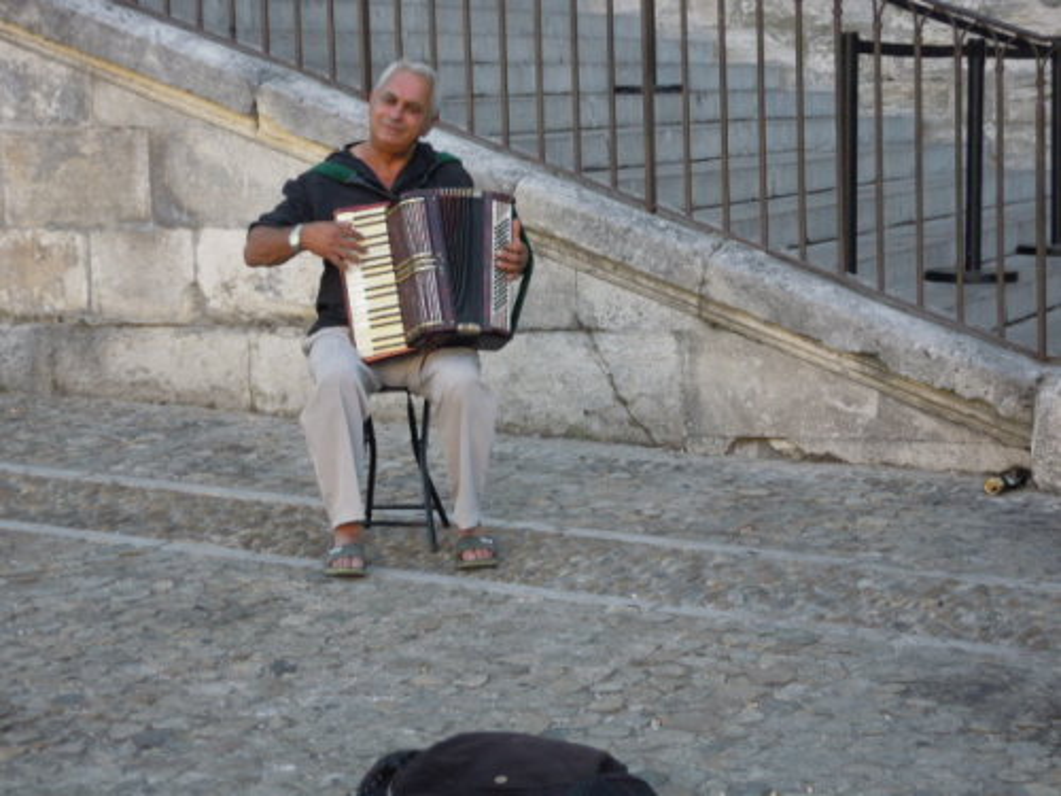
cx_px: 530
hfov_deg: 22.5
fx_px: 2667
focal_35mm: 87
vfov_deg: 17.0
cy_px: 398
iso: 125
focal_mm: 15.5
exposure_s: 1/80
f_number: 4.9
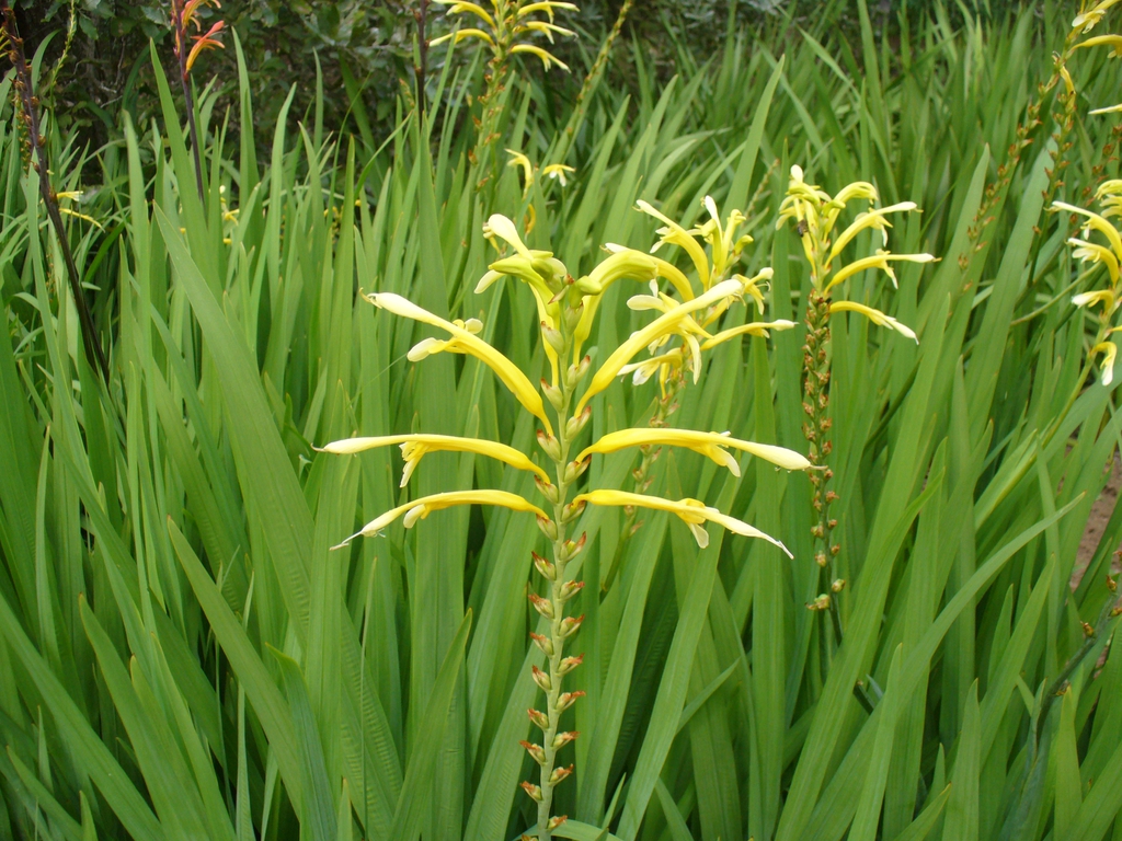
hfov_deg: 50.1
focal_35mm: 37
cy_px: 420
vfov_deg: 38.7
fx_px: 1199
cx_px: 561
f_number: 5.6
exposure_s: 1/125
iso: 100
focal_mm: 6.1
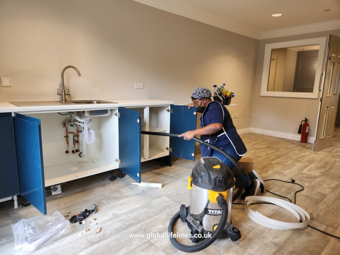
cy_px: 128
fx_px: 226
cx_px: 170
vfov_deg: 58.9
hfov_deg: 73.9
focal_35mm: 23
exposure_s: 1/100
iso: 64
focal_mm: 5.4
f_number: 1.8
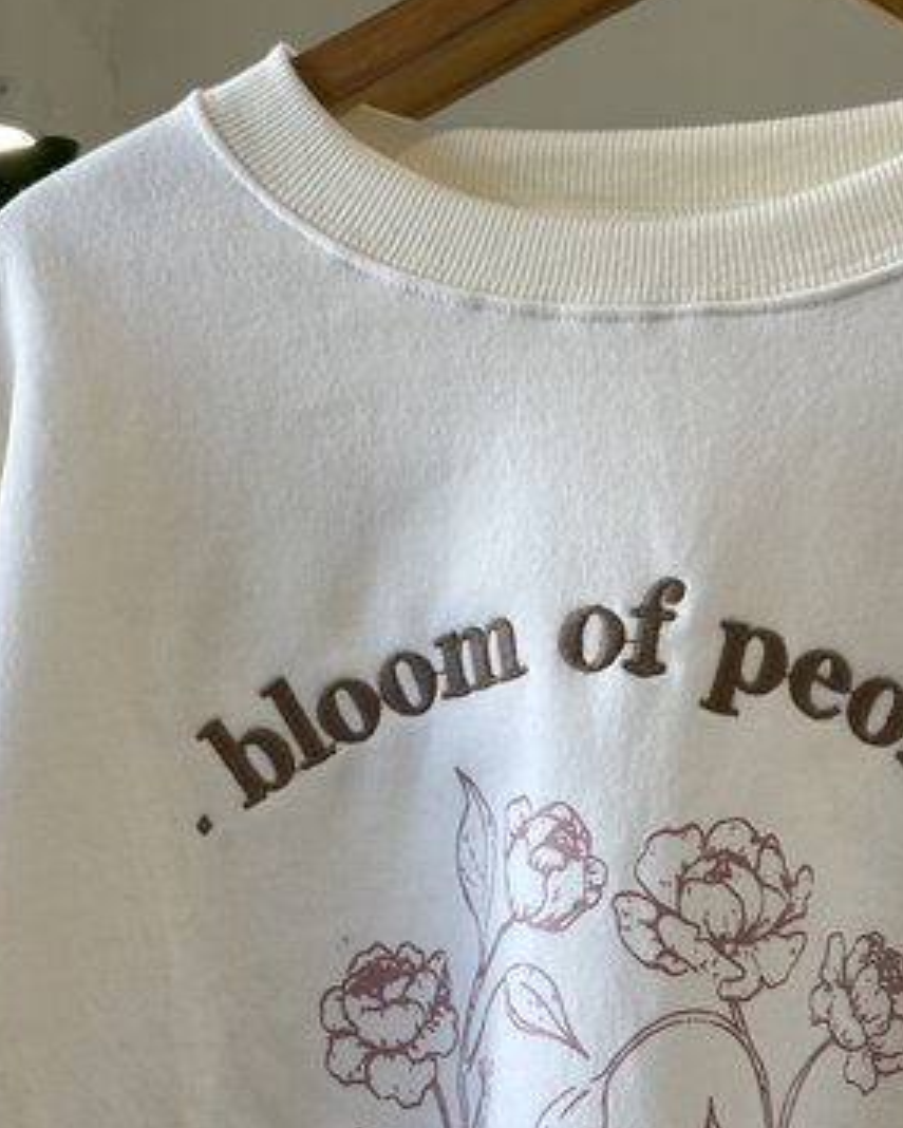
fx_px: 2538
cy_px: 772
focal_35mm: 76
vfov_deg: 24.9
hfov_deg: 20.2
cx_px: 453
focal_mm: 5.96
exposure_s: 1/50
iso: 40
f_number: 1.6
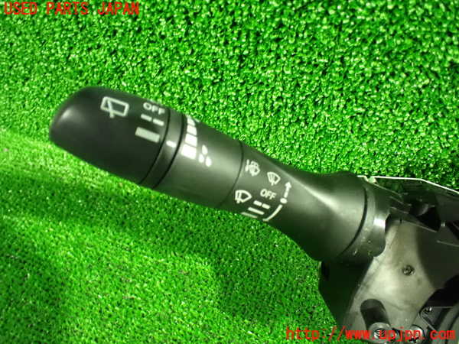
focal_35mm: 30
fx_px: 398
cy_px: 172
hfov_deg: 60.0
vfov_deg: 46.8
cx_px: 230
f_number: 2.3
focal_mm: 5.4
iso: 1600
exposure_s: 1/25
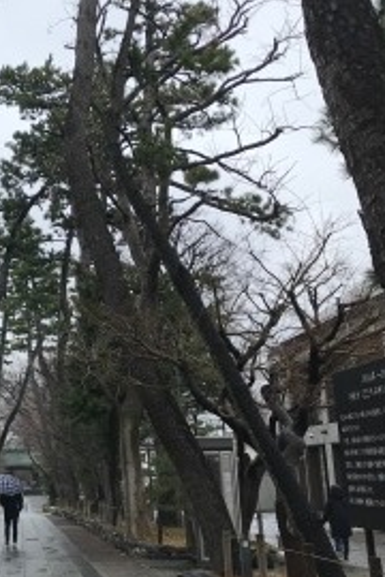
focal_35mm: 54
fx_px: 866
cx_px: 3
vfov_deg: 36.9
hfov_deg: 24.0
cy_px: 291
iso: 20
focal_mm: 3.99
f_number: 1.8
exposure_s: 1/939
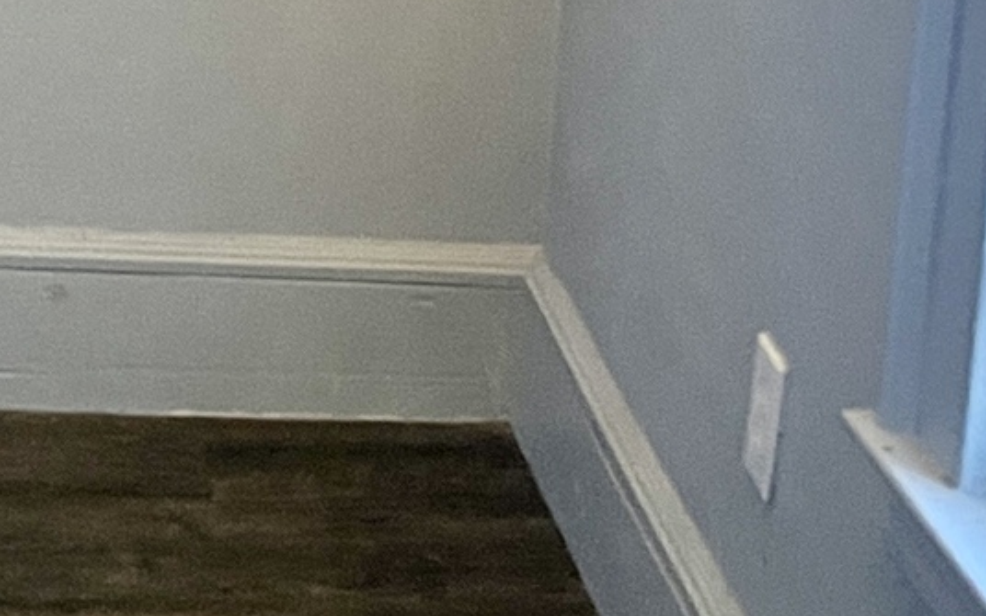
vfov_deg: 11.2
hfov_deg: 17.7
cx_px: -88
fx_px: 3063
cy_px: -215
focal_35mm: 114
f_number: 1.6
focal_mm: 5.1
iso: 640
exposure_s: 1/40
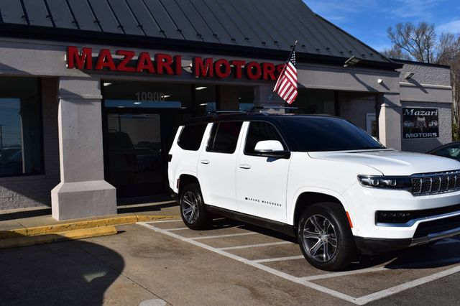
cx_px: 230
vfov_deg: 36.8
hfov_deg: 53.2
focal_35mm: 36
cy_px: 153
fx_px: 460
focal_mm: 24
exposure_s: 1/640
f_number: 11
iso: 200
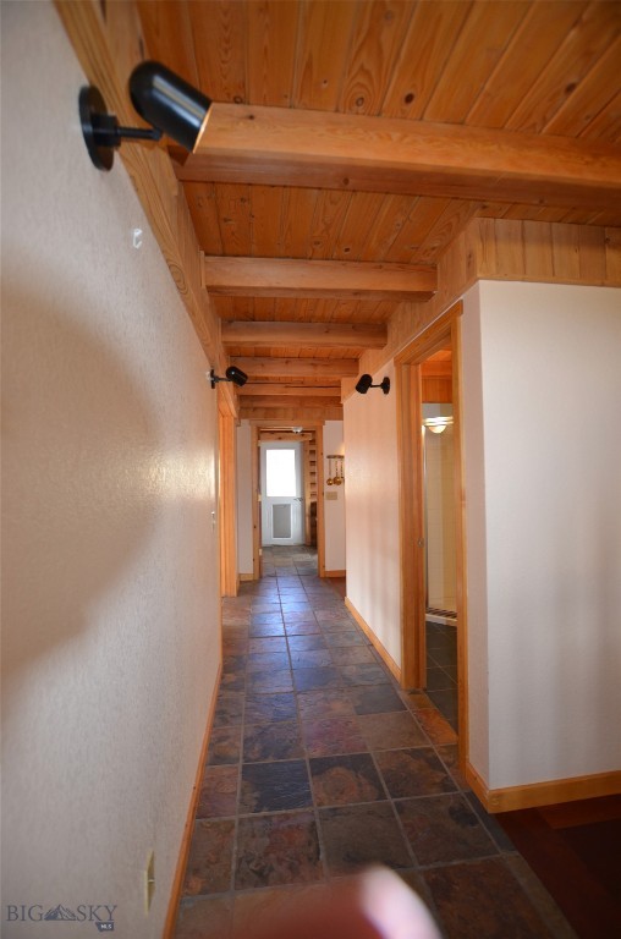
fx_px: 390
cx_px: 310
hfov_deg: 77.0
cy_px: 470
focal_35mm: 15
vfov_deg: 100.5
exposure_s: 1/80
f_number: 3.5
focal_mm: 10
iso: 400
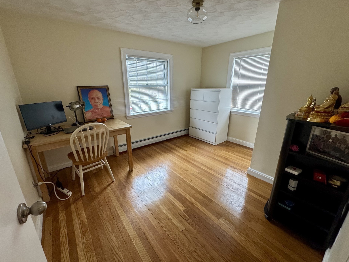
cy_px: 130
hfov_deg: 98.1
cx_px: 168
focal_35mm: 15
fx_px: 151
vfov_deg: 81.8
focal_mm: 2.22
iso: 250
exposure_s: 1/60
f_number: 2.2
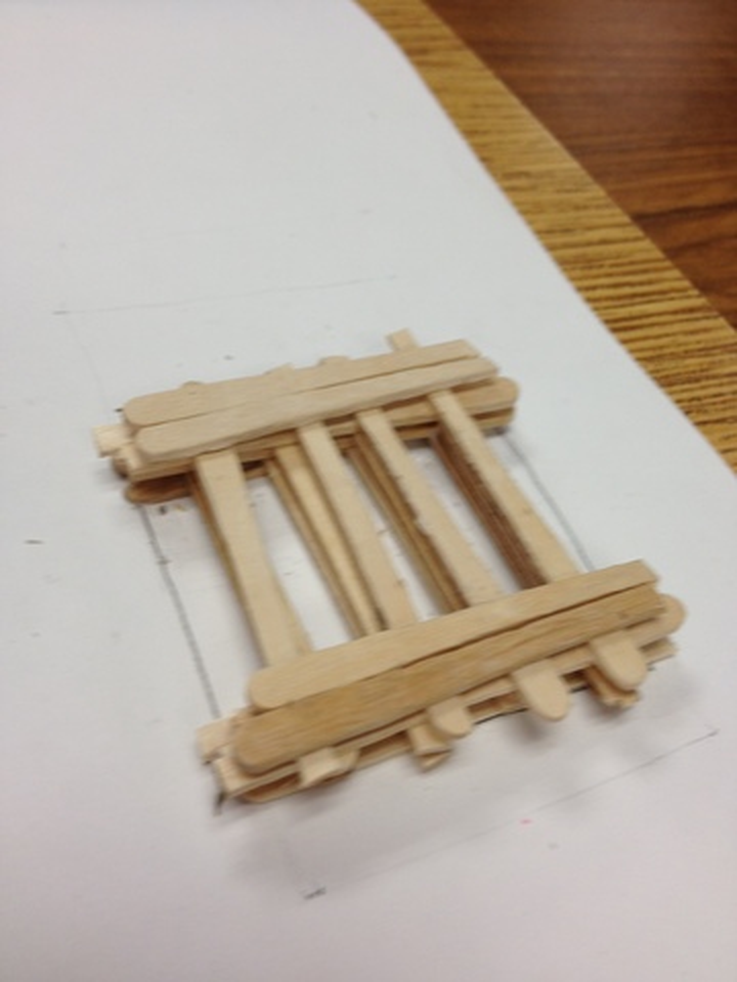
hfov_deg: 40.7
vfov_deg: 52.6
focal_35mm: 35
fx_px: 994
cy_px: 491
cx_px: 368
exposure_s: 1/40
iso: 50
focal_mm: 4.28
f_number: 2.4
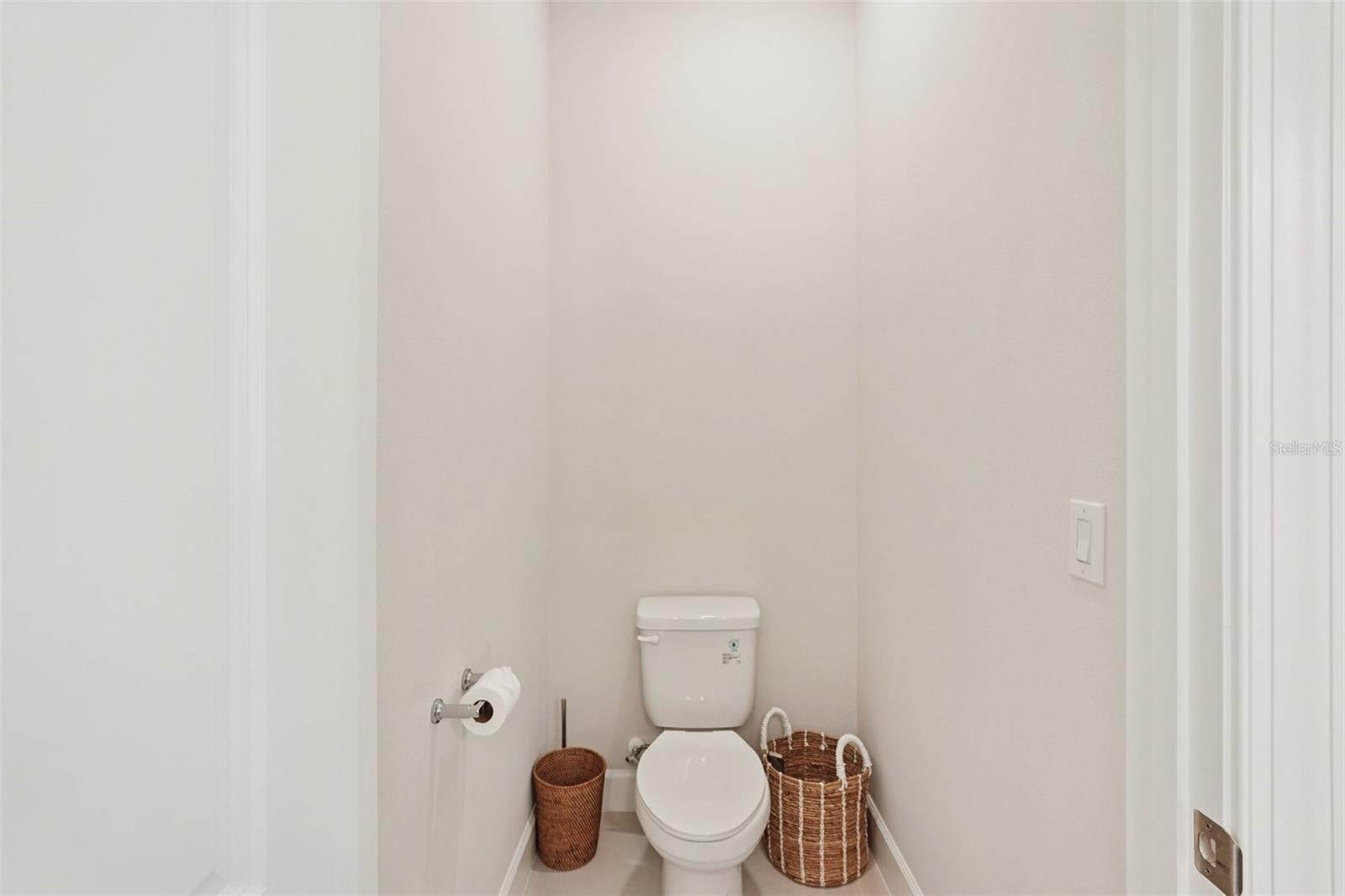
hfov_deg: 96.7
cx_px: 672
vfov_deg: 73.7
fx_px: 598
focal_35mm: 16
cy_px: 448
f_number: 8
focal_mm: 16
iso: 400
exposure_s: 1/25
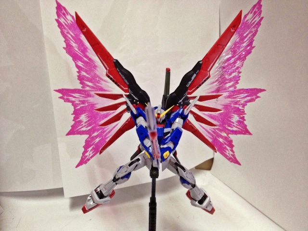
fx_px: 311
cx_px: 154
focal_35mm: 35
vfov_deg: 40.7
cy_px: 116
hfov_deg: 52.6
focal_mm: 4.28
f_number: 2.4
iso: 200
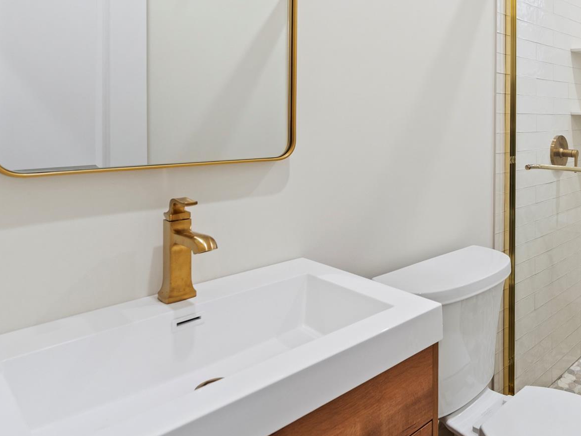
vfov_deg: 49.3
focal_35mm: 27
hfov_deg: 59.9
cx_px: 468
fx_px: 453
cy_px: 109
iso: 200
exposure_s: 1/80
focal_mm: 16
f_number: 5.6
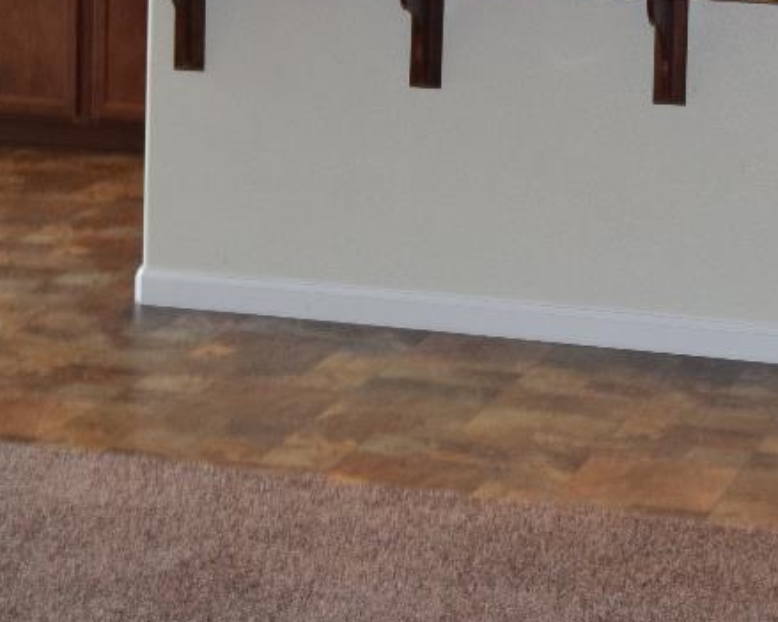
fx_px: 2878
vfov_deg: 12.2
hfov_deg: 15.4
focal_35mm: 125
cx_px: 509
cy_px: 43
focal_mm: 26
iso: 800
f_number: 4.2
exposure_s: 1/80
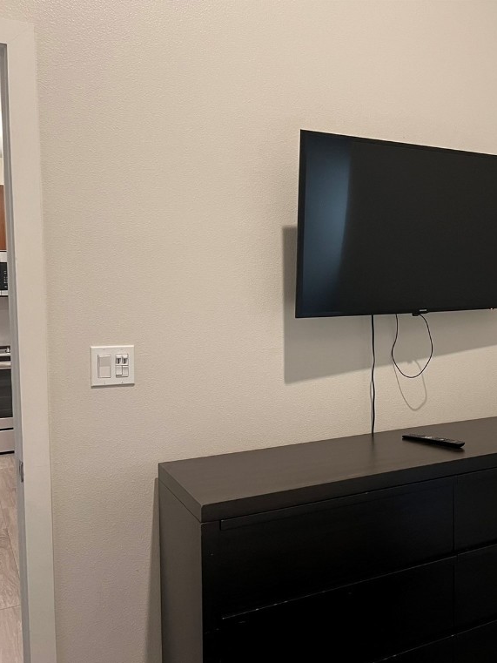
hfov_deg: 38.6
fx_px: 670
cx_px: 423
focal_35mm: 35
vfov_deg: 52.6
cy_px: 334
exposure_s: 1/60
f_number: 1.5
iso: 320
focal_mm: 5.7
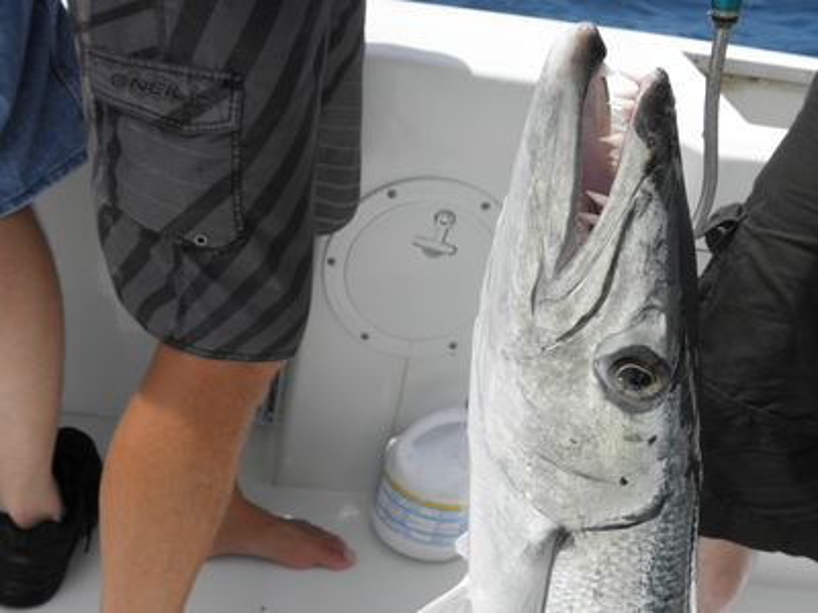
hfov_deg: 38.9
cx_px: 409
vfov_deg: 29.7
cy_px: 306
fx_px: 1158
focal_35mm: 49
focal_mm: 8.87
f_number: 5.6
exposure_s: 1/320
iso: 64
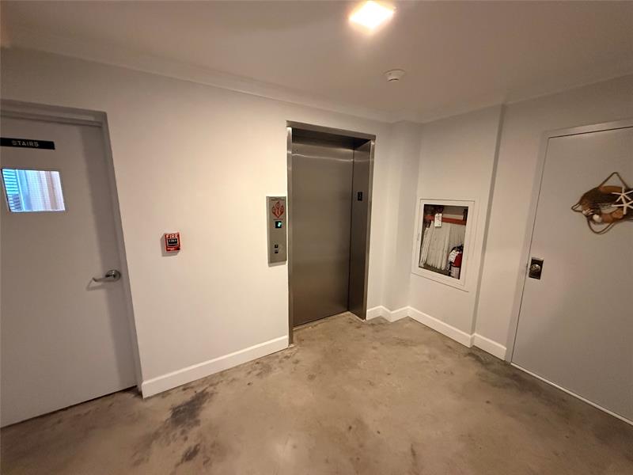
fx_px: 256
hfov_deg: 102.1
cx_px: 316
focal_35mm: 14
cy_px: 238
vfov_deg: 85.7
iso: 1000
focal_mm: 2.22
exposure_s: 1/60
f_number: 2.2
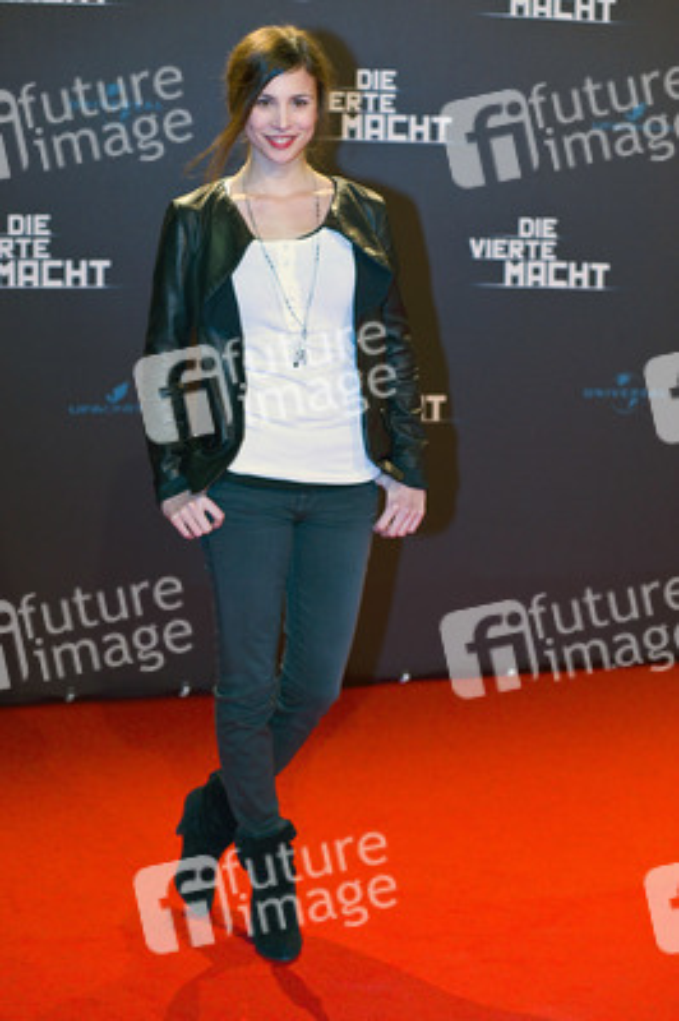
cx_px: 340
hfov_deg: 17.0
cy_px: 510
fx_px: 2267
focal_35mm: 80
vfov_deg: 25.4
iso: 1600
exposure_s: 1/200
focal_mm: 80
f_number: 5.6
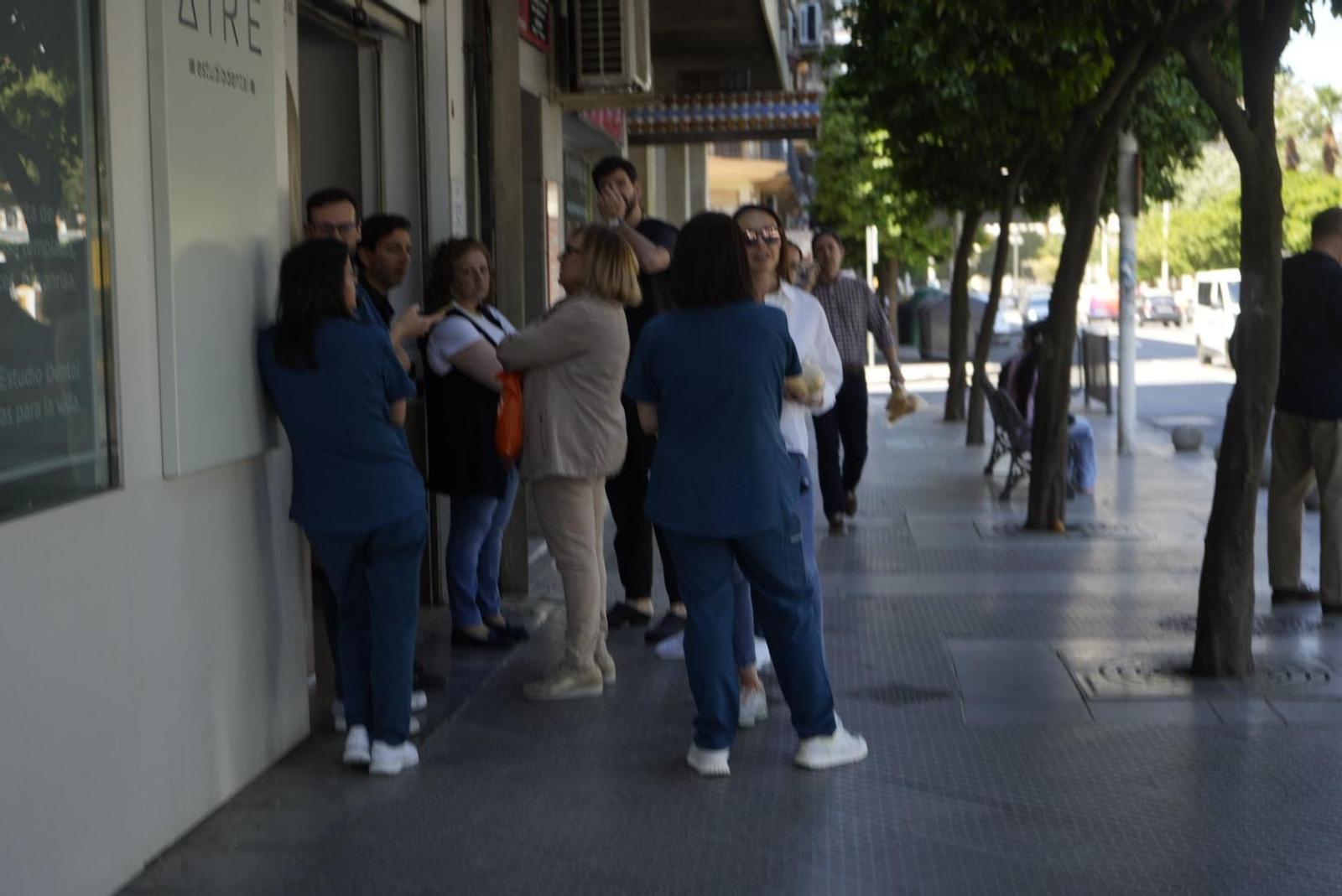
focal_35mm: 54
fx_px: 2014
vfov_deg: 25.1
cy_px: 448
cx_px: 671
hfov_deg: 36.8
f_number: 5.6
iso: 125
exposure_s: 1/100
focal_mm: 54
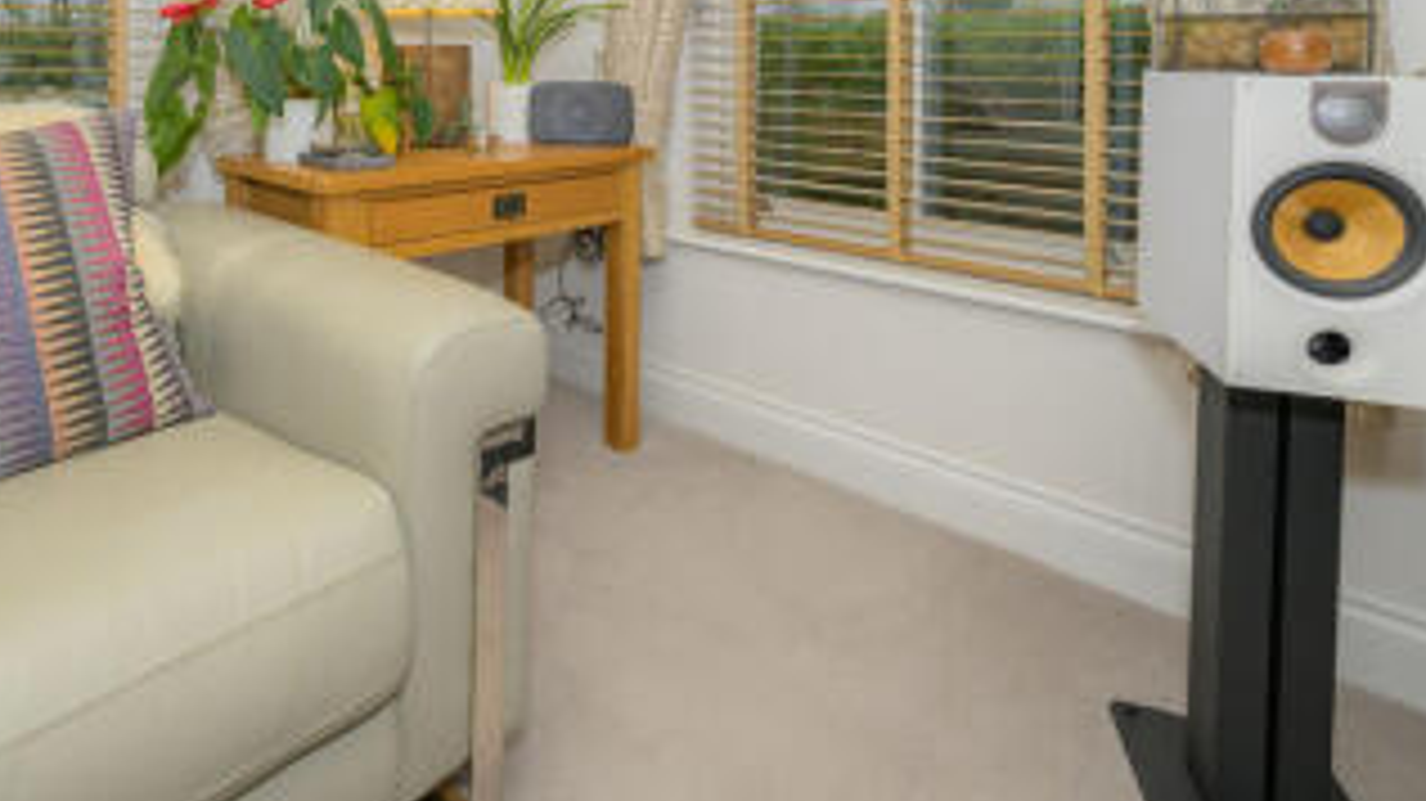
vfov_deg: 47.3
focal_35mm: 22
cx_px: 495
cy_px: 110
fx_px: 832
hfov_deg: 79.0
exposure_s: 1/125
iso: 500
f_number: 7.1
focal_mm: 14
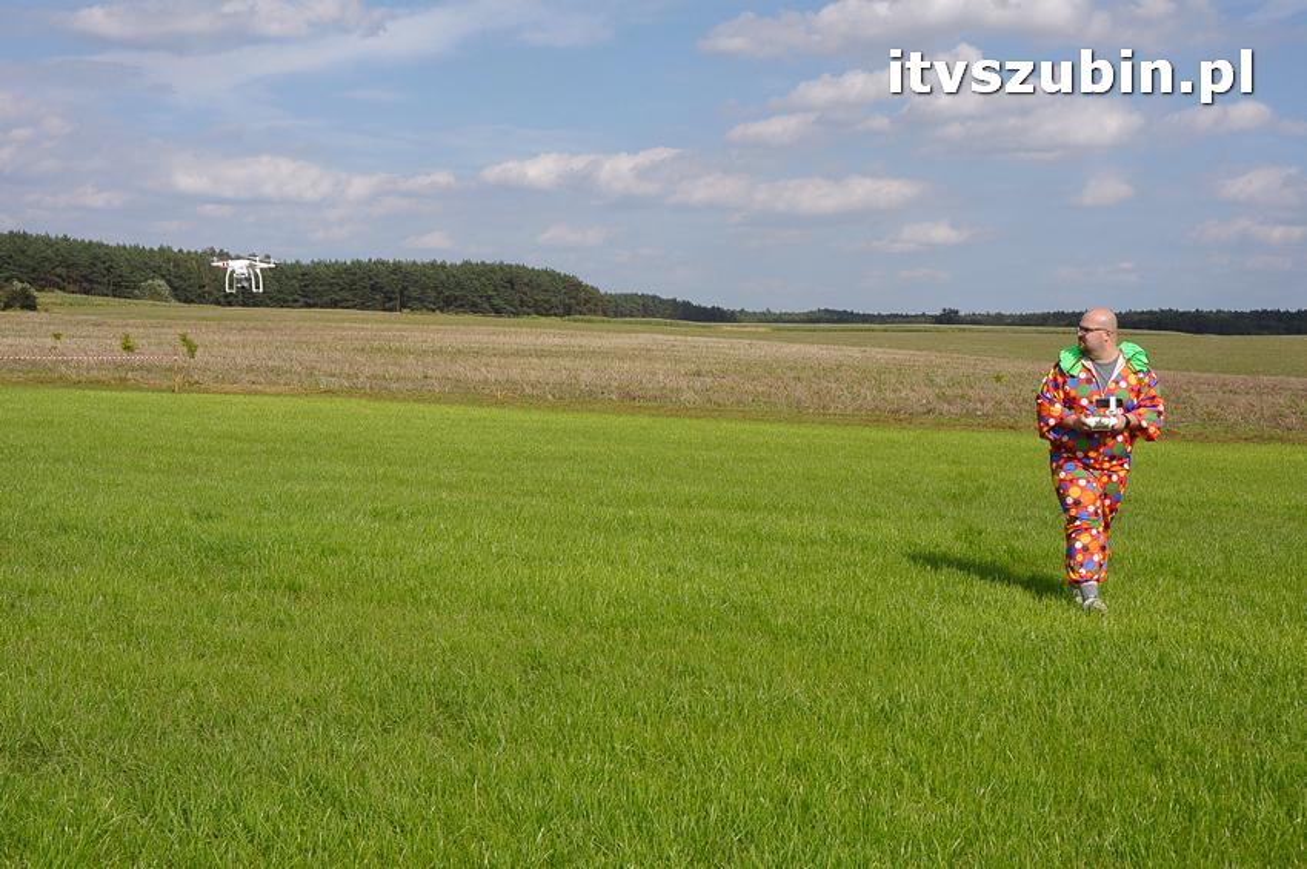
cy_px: 434
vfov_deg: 30.8
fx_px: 1578
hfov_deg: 45.0
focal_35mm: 44
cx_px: 654
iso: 400
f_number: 13
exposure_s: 1/640
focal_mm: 29
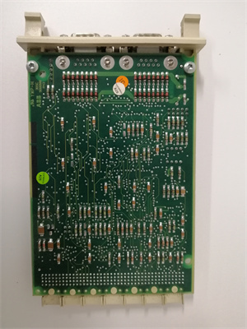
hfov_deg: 53.1
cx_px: 124
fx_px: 247
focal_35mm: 26
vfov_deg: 67.3
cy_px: 164
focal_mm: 3.81
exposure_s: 1/50
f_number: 2.2
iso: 500
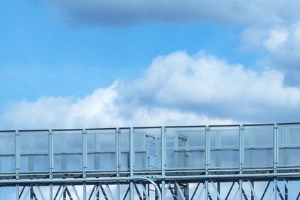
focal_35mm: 239
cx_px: 454
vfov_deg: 5.6
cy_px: 358
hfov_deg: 8.4
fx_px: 1991
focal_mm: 42
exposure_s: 1/800
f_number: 9
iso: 125
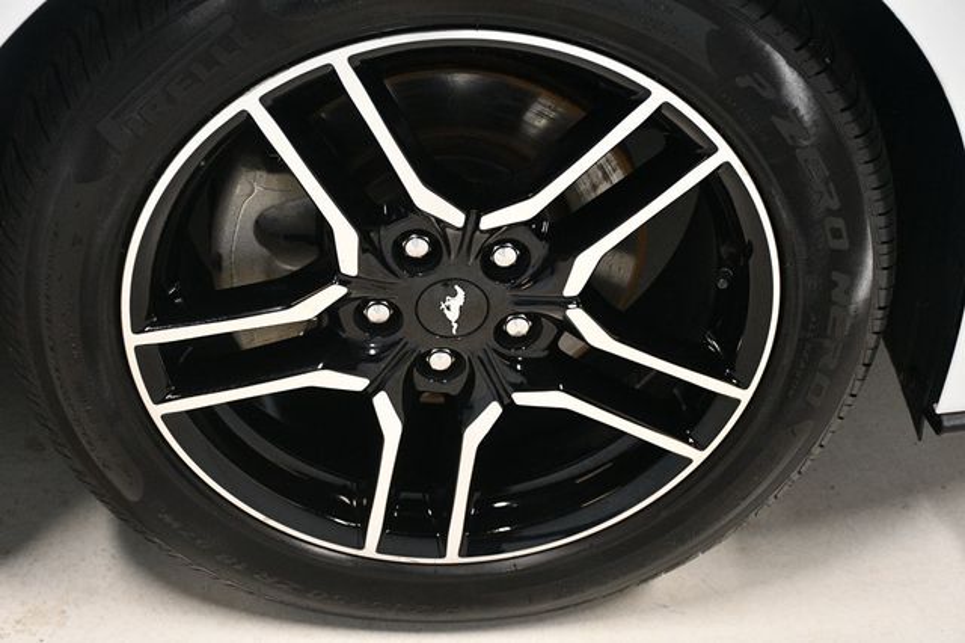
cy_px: 322
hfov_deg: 30.1
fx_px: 1795
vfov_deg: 20.3
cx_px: 482
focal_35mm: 67
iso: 3200
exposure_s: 1/100
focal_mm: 45
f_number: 4.5
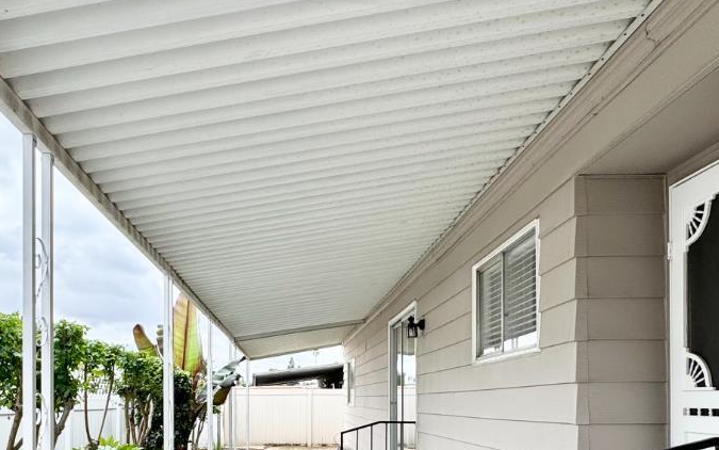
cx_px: 266
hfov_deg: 57.4
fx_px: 647
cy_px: 400
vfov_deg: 36.1
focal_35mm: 33
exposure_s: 1/565
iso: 50
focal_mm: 2.22
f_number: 2.2
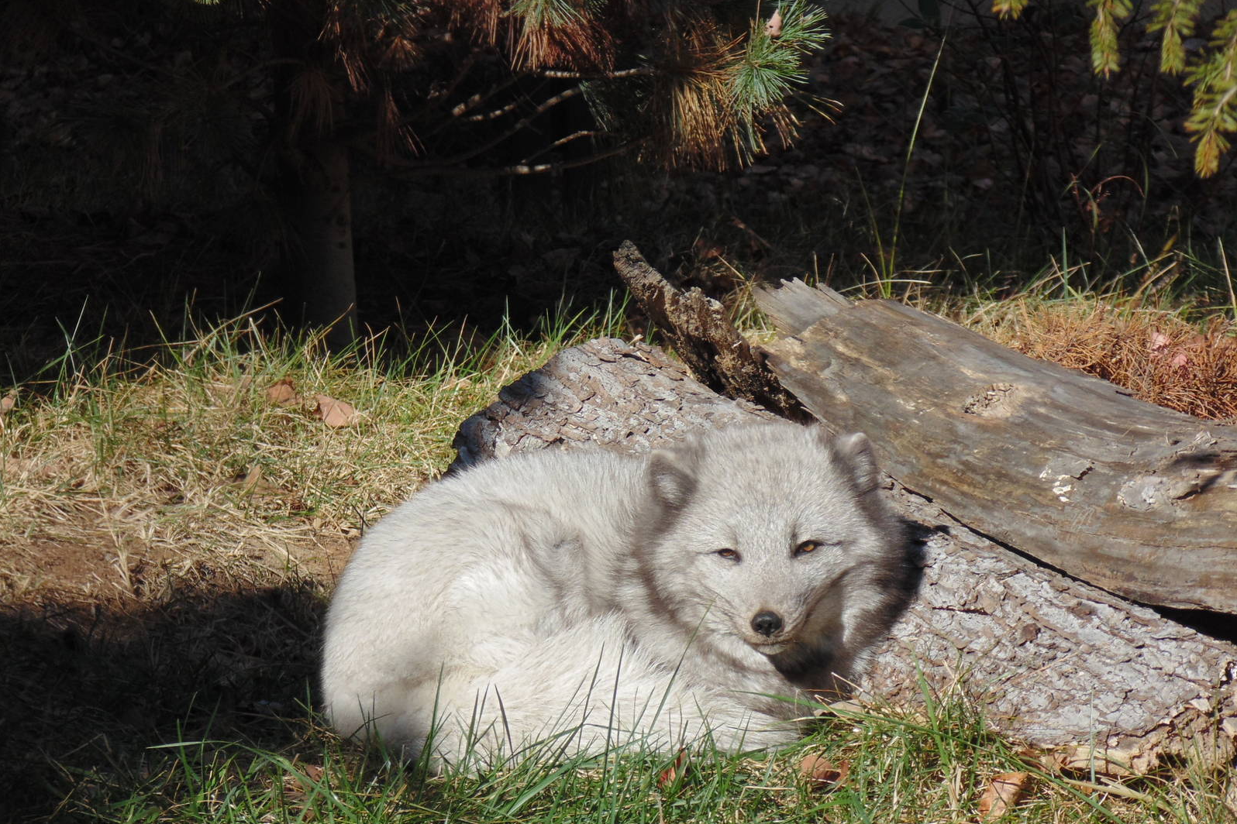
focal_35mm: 246
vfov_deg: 5.6
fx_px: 8452
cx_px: 618
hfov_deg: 8.4
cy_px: 445
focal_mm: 42.3
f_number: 5.6
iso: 80
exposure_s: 1/400
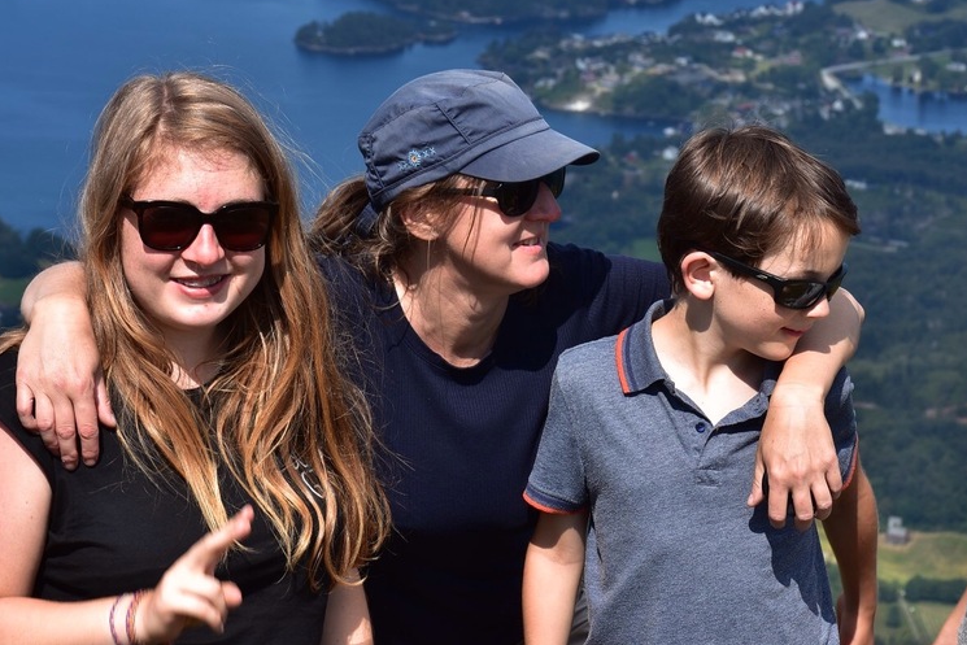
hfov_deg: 13.3
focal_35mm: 155
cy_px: 260
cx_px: 592
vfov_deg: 8.9
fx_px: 4156
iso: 100
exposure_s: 1/160
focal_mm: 75
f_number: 11
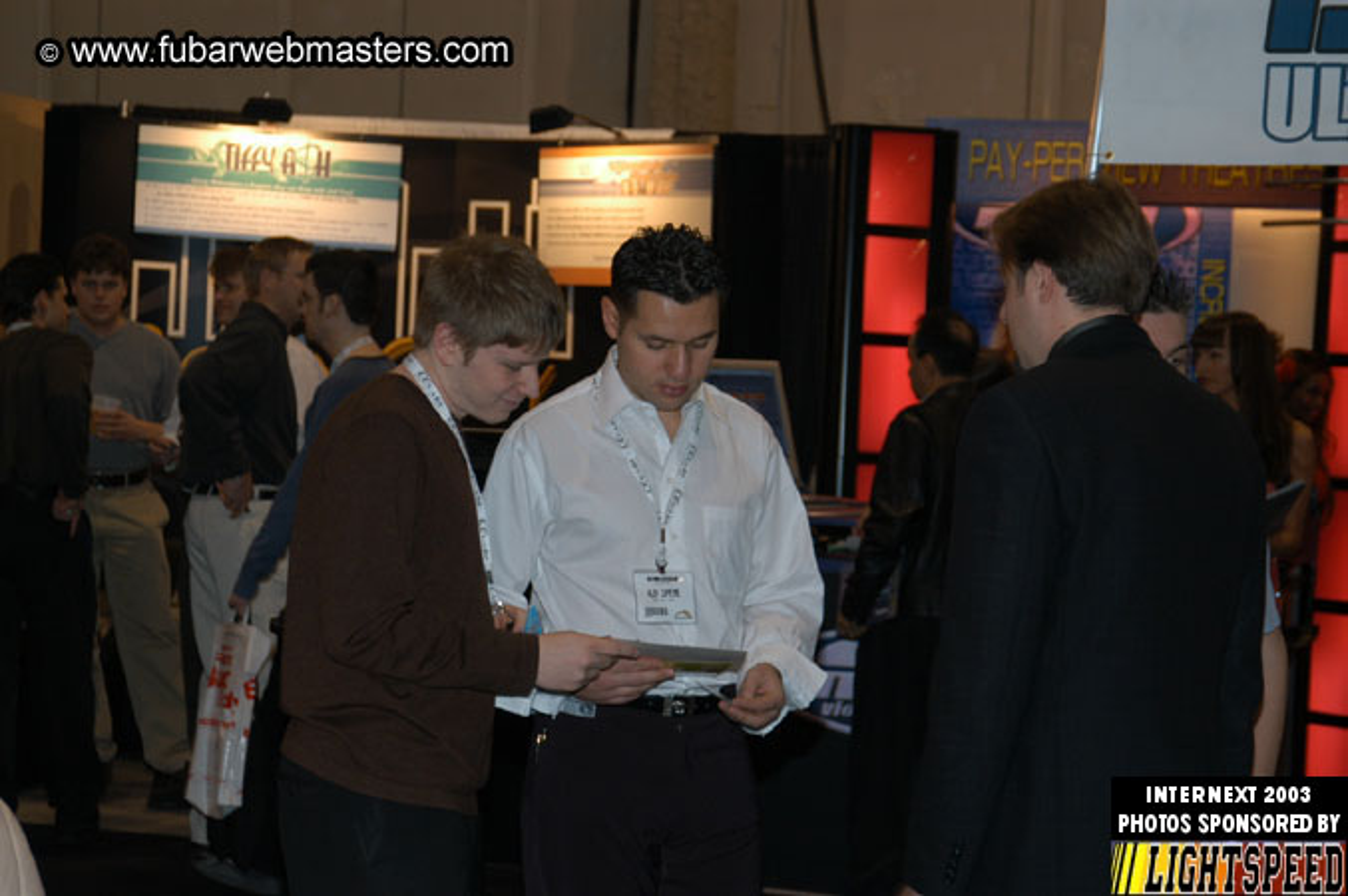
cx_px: 674
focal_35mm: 87
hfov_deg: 23.4
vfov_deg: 15.7
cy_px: 448
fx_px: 3254
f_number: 5
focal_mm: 58
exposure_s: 1/60
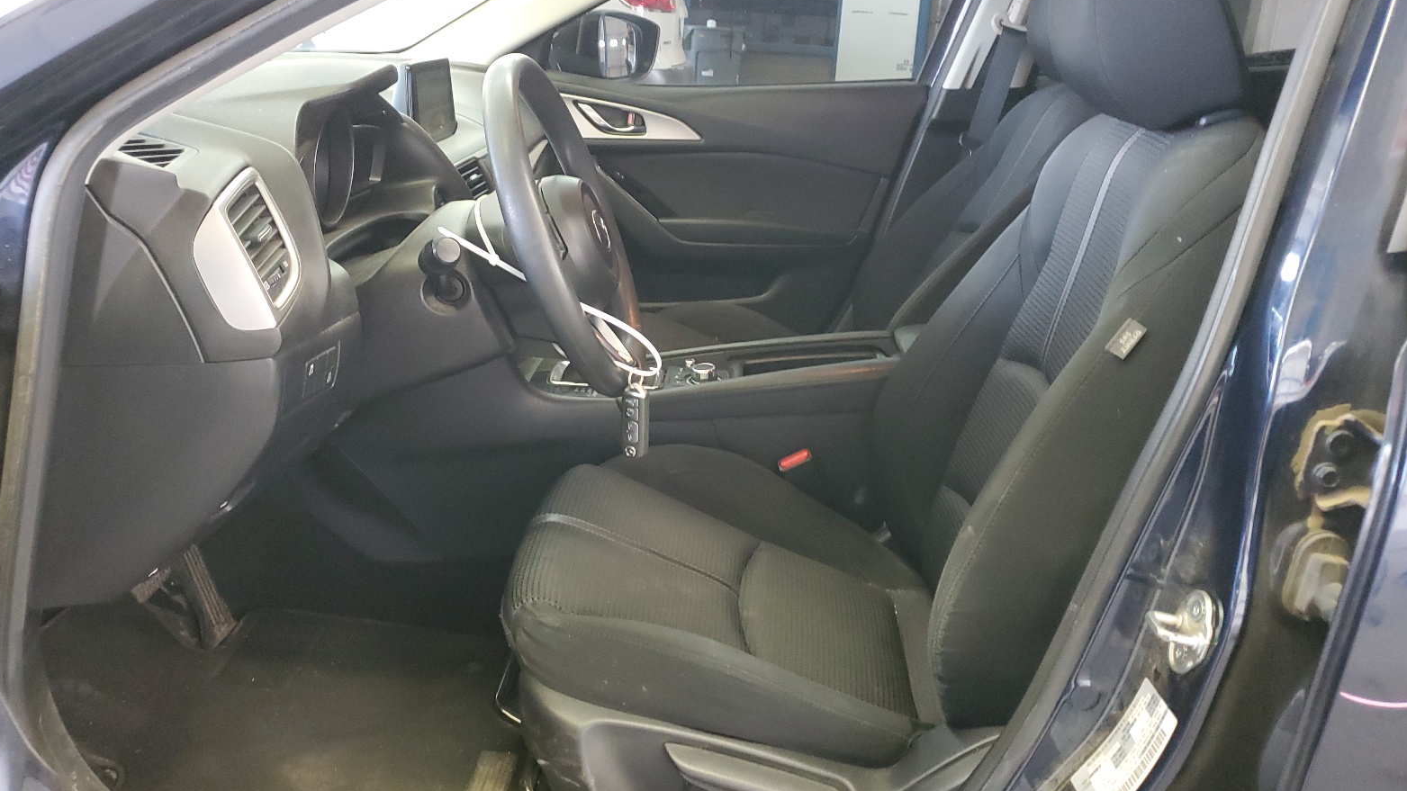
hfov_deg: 66.1
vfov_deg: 40.2
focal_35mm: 29
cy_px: 375
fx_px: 1082
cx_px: 706
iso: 317
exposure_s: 1/40
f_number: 1.5
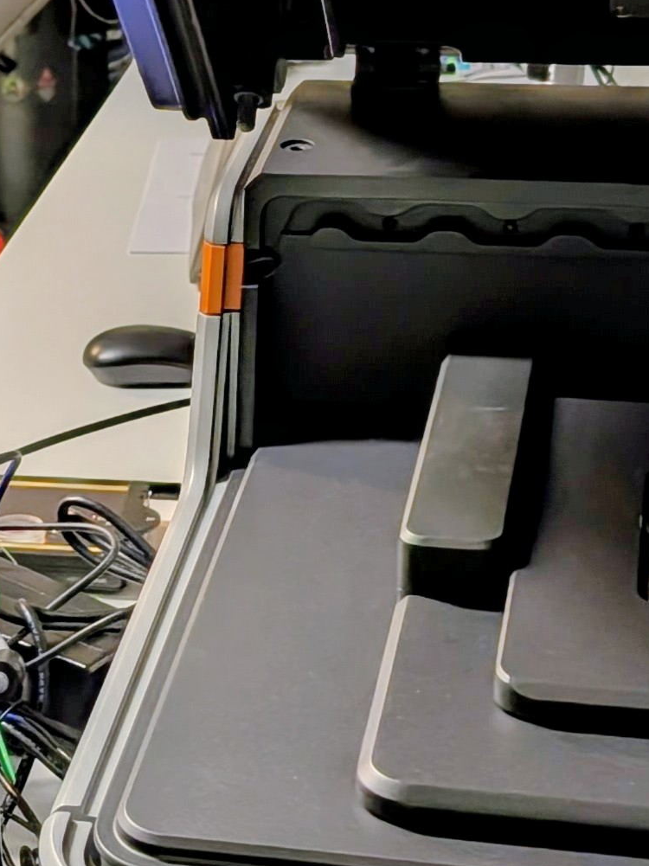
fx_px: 2451
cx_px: 2
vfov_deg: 20.0
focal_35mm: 98
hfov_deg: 14.8
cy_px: 446
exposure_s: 1/25
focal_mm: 6.9
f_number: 1.68
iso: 164
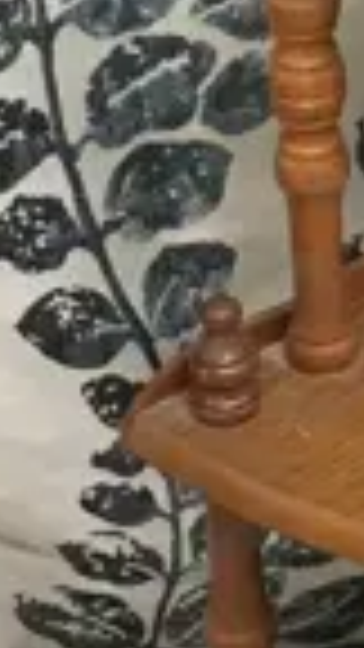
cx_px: 782
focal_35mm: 225
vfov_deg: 9.3
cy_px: -306
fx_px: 3861
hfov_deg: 5.3
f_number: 2.2
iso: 160
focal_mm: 4.15
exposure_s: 1/33
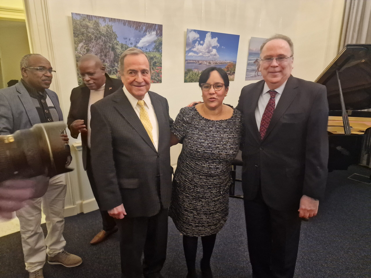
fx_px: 247
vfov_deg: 58.9
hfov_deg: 73.9
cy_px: 139
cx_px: 186
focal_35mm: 23
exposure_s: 1/25
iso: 800
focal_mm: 6.4
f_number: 1.8
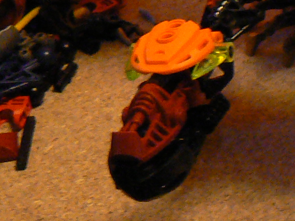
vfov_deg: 8.0
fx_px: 1516
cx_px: 518
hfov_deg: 10.5
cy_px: -203
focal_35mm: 178
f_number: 2.8
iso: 200
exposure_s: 1/15
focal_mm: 6
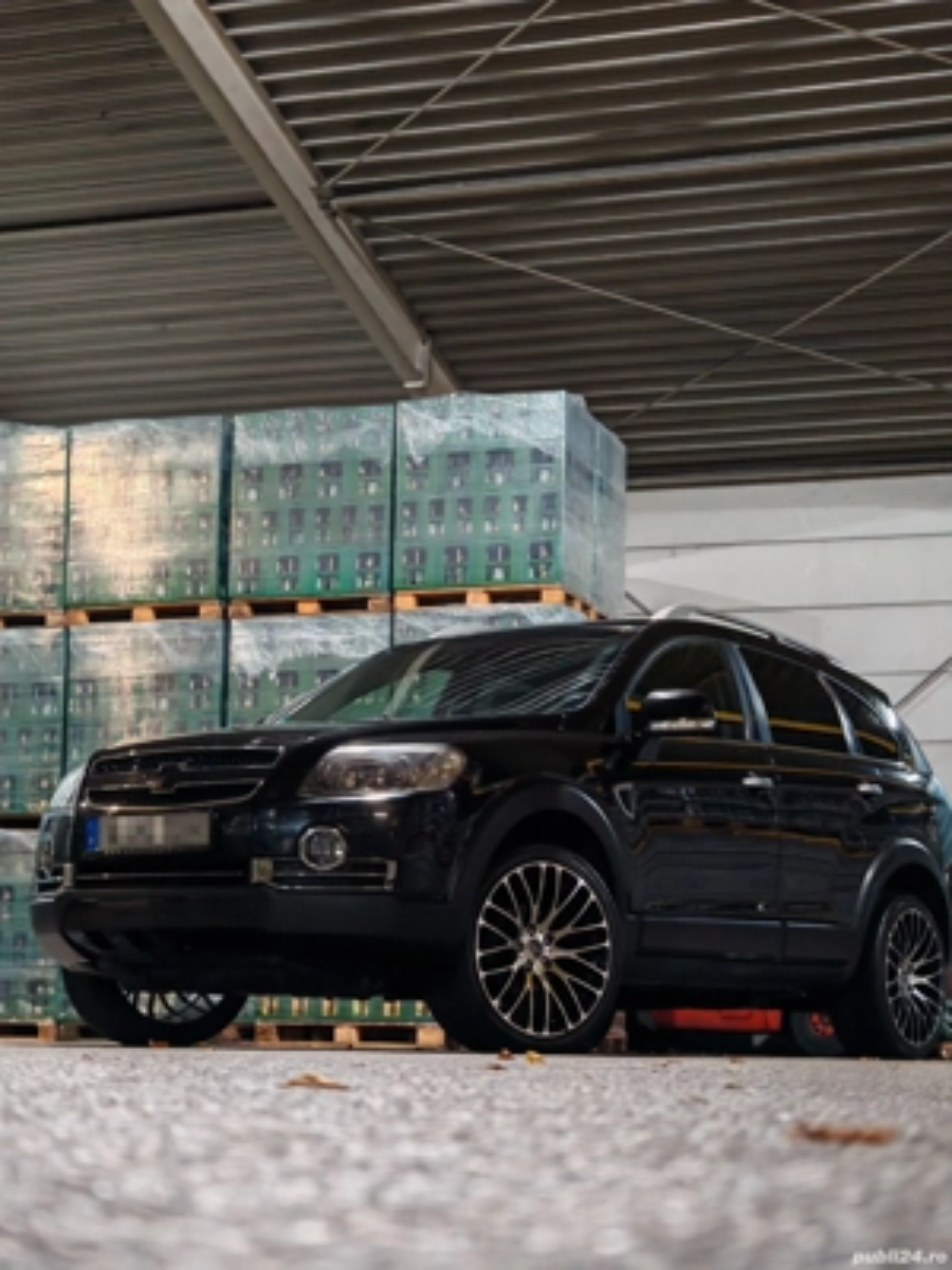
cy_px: 635
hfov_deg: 21.6
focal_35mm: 68
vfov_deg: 28.6
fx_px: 2493
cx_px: 476
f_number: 2.6
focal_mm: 15.38
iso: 8000
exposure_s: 1/20
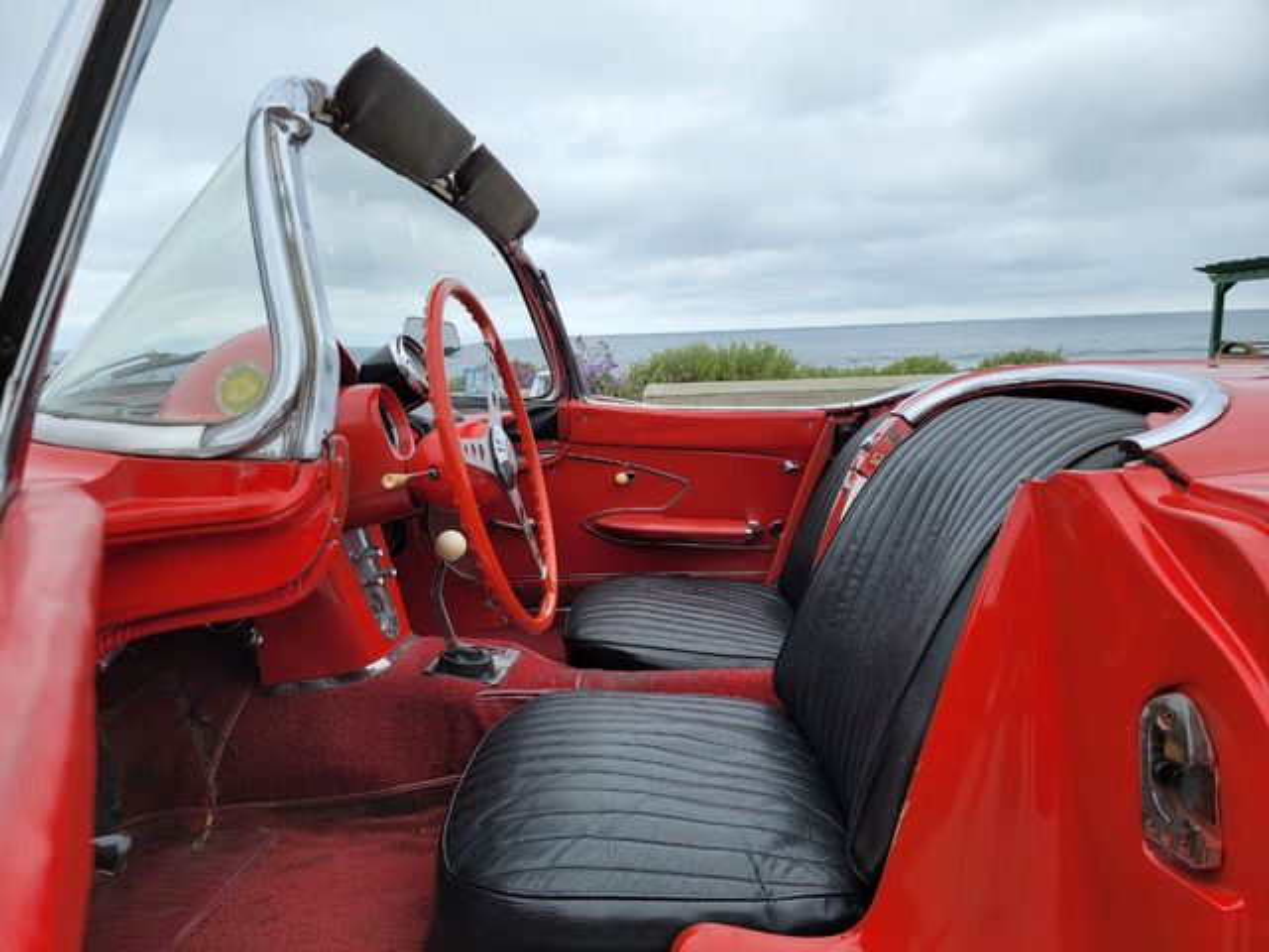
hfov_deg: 71.6
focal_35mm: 24
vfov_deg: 56.8
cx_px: 634
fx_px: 880
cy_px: 476
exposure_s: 1/550
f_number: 1.8
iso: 16
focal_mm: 6.7
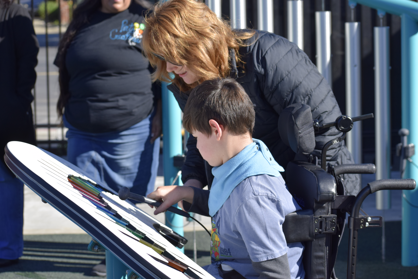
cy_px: 140
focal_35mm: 105
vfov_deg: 13.0
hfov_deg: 19.5
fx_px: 1219
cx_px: 209
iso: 400
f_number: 6.3
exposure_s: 1/1600
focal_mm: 70
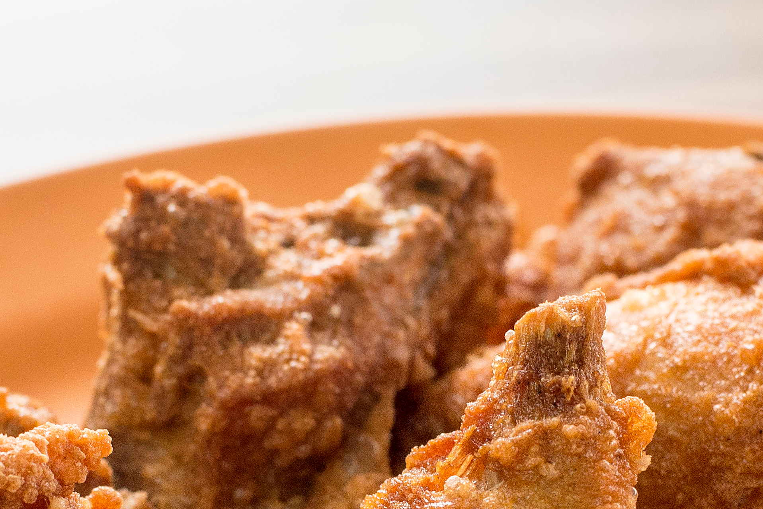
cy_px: 593
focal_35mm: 192
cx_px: 408
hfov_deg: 10.7
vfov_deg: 7.1
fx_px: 4070
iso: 800
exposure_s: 1/50
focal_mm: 50
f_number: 5.6
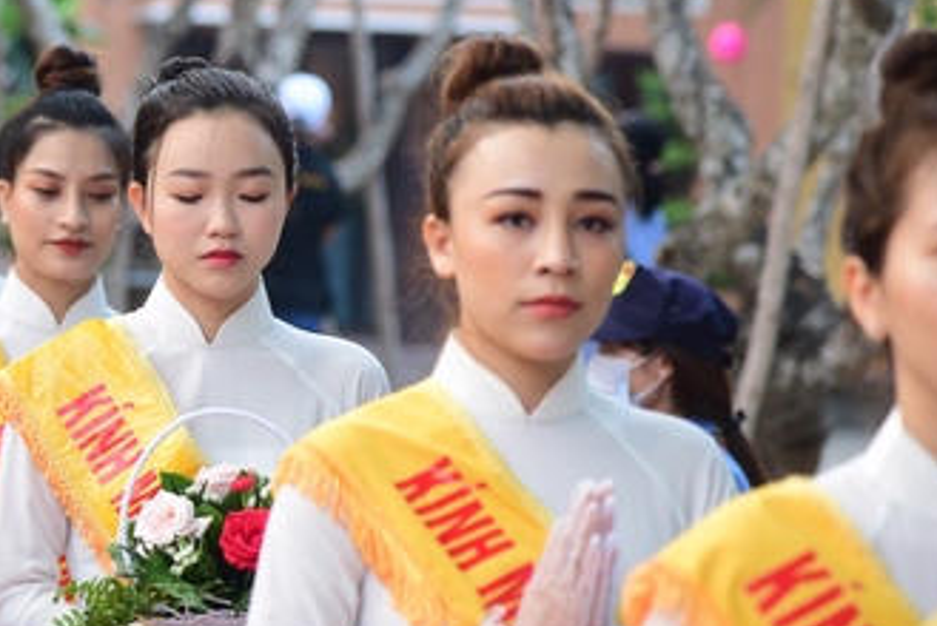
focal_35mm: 221
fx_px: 5757
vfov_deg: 6.2
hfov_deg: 9.3
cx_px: 125
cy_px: 145
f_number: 4
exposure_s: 1/100
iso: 500
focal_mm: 112
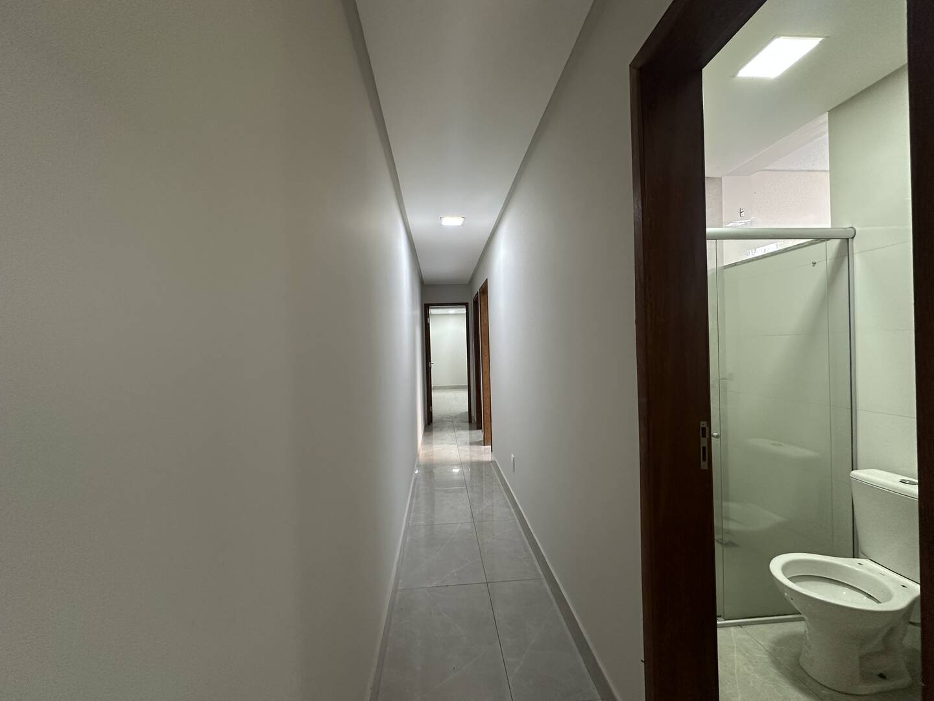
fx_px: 378
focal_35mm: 14
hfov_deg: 102.1
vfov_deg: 85.7
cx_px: 467
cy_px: 350
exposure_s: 1/60
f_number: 2.2
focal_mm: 2.22
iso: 200
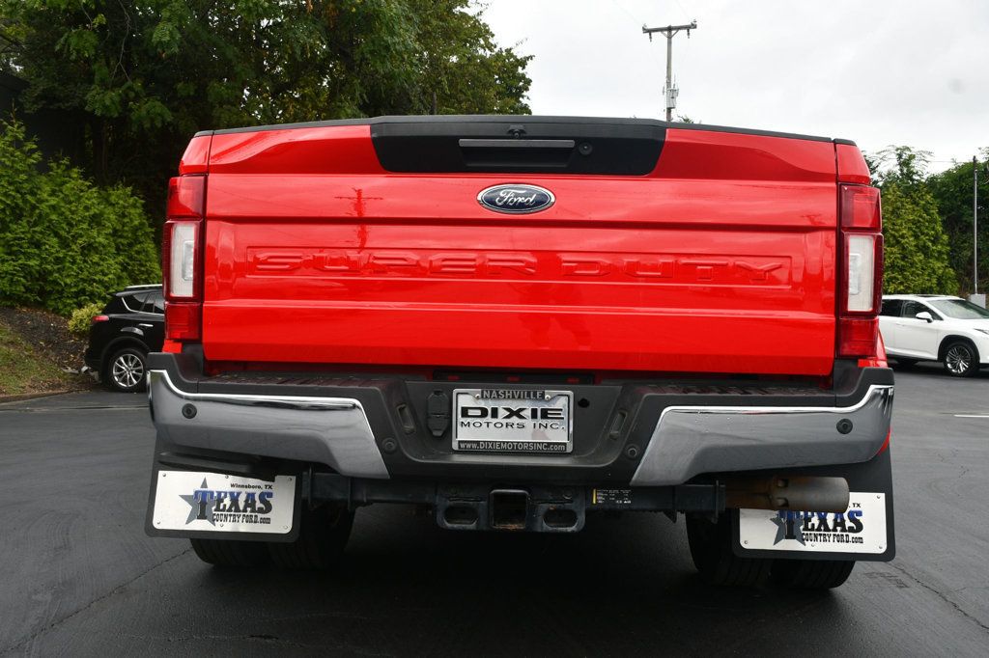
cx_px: 494
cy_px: 329
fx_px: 906
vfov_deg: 39.9
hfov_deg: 57.2
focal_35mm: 33
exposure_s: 1/250
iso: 160
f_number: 8
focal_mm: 22
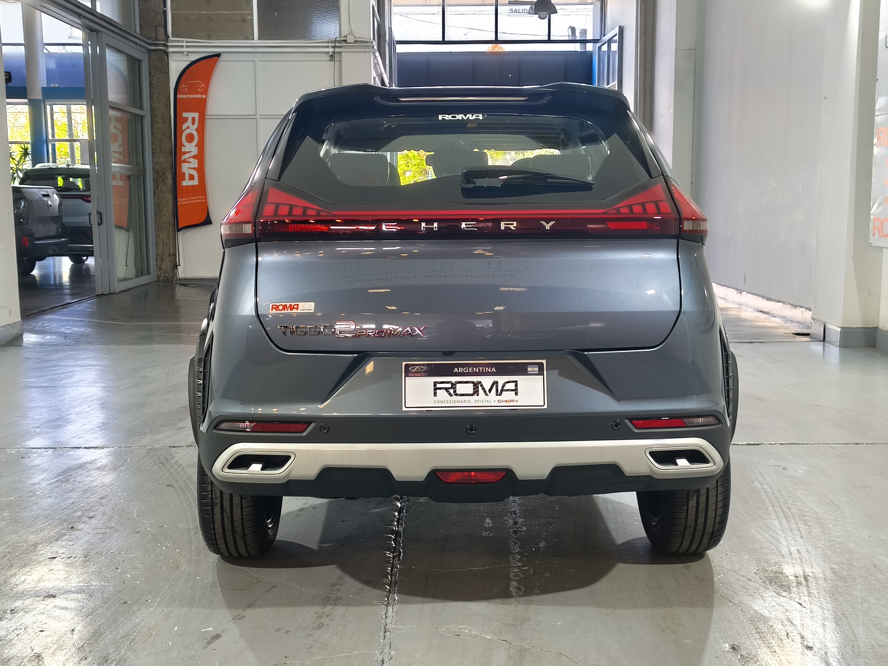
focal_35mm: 41
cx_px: 444
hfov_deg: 45.8
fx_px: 1052
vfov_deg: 35.1
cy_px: 333
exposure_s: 1/33.3
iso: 250
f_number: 1.7
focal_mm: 5.35
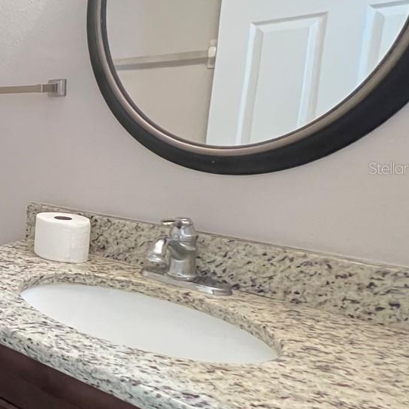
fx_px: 454
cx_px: -165
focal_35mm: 34
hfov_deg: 31.7
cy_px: 168
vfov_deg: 48.2
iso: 1000
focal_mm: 1.57
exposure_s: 1/40
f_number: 1.8
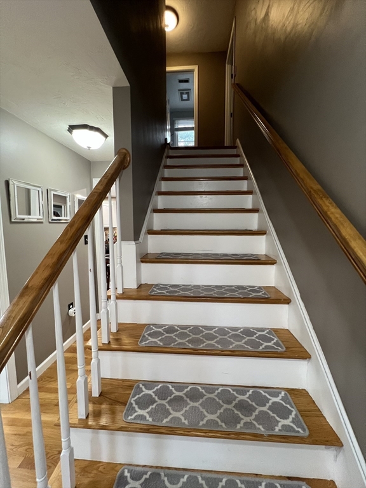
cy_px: 244
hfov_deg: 89.9
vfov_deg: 106.2
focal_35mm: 13
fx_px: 183
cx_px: 183
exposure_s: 1/60
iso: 320
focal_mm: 1.57
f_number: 1.8
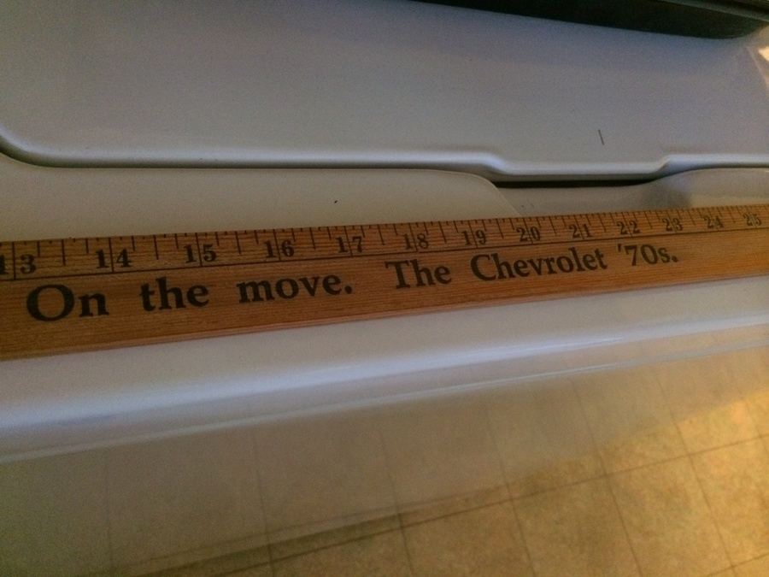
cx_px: 384
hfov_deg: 60.0
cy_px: 288
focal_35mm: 30
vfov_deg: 46.8
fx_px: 666
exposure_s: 1/15
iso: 640
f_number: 2.2
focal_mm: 4.12
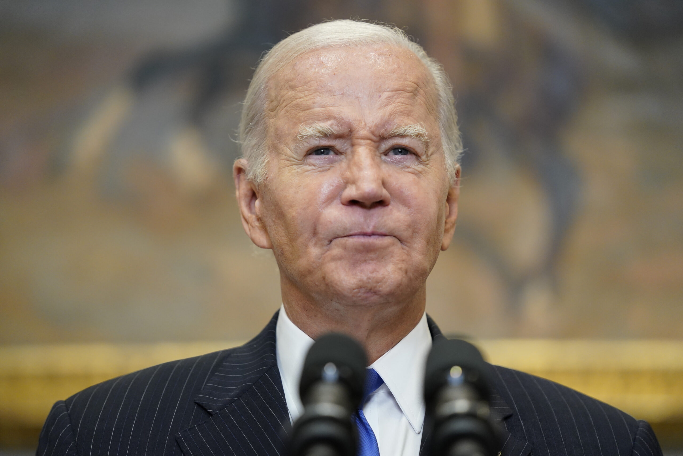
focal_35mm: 200
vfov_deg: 6.9
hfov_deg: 10.3
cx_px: 342
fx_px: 3794
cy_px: 228
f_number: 2.8
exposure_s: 1/250
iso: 2500
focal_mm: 200
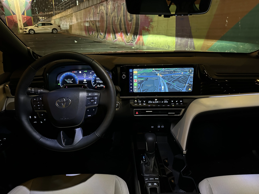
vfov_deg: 56.8
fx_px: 180
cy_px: 97
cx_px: 130
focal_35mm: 24
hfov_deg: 71.6
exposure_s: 1/30
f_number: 1.78
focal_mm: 6.86
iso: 1000
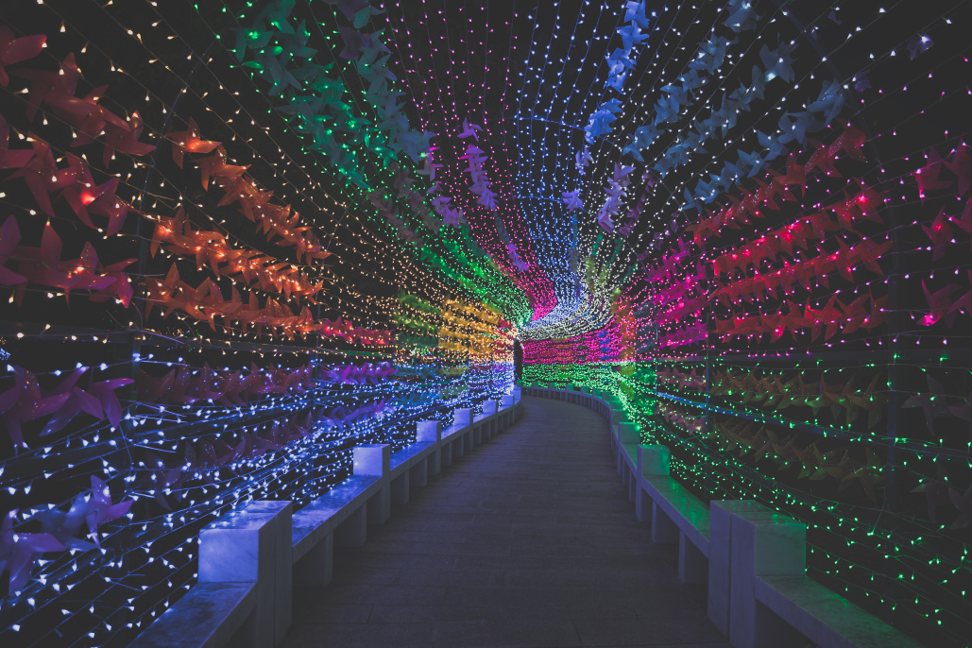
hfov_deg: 81.0
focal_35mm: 21
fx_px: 567
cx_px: 536
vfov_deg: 59.5
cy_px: 333
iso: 500
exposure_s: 1/50
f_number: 3.5
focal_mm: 18
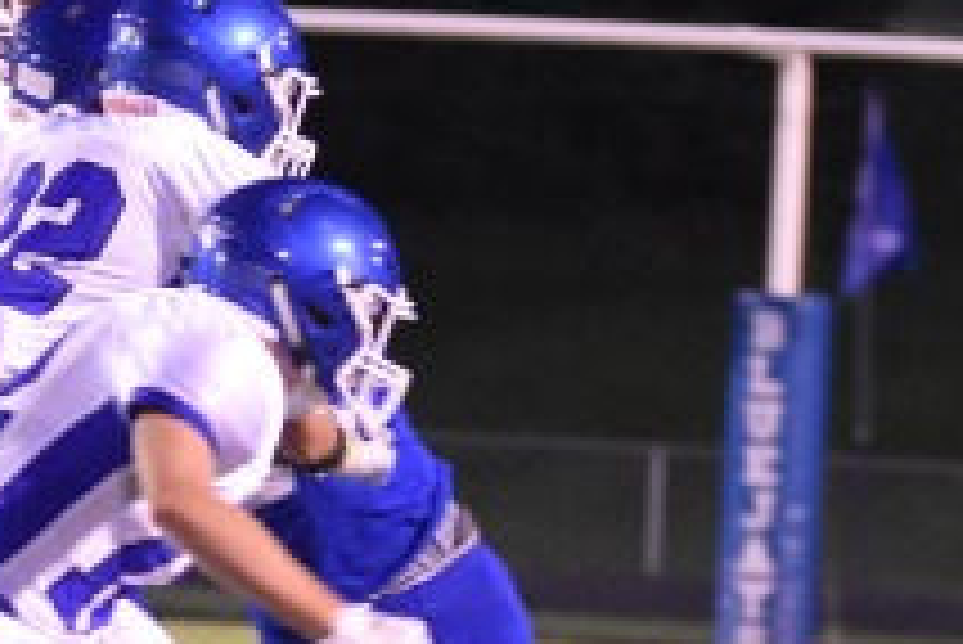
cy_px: 392
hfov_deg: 3.5
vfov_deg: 2.3
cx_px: 292
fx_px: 15762
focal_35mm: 589
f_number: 2.8
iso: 3200
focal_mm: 105
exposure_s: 1/250
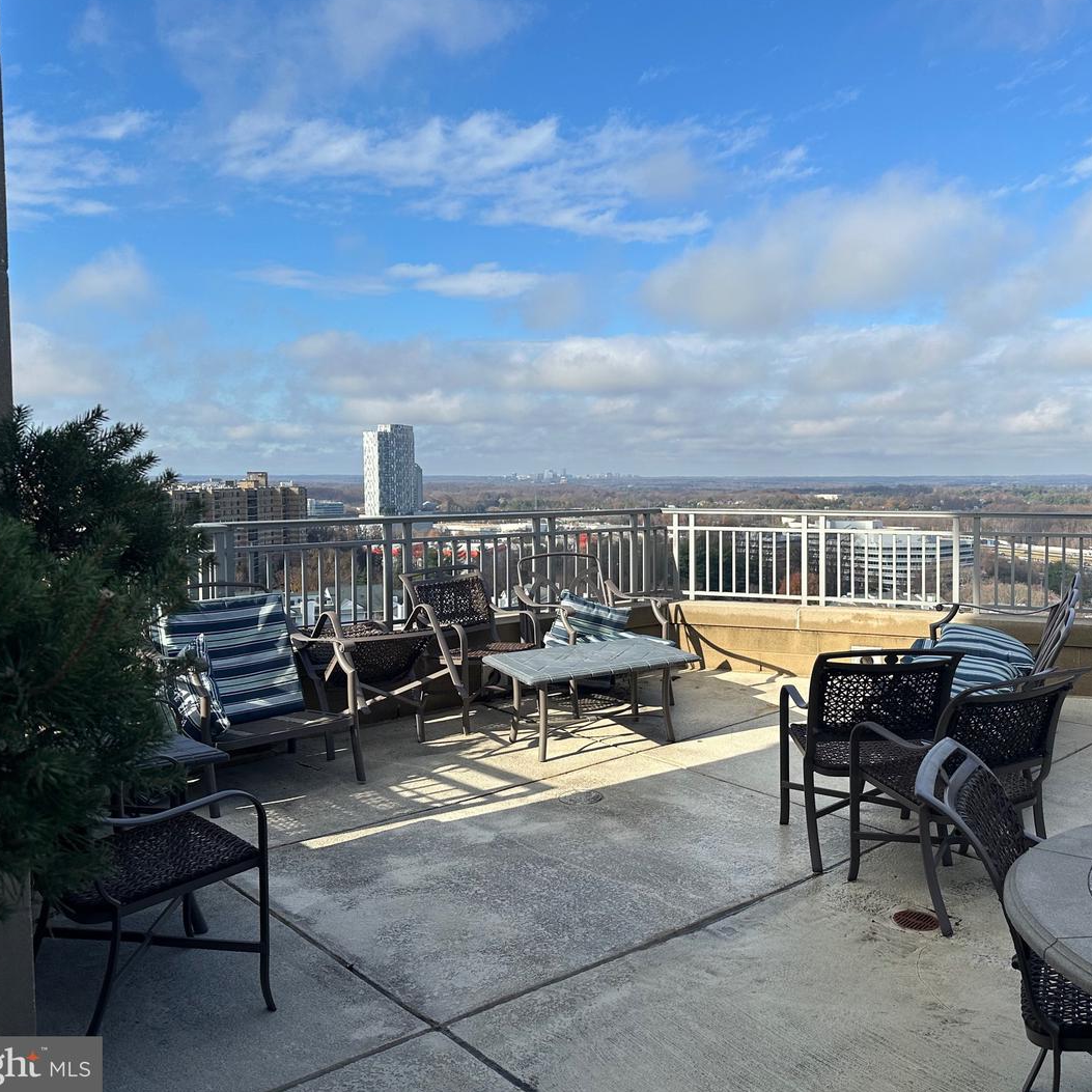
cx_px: 667
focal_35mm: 29
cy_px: 536
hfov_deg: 55.1
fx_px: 1035
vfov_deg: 55.6
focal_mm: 6.86
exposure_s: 1/4184
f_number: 1.78
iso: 80
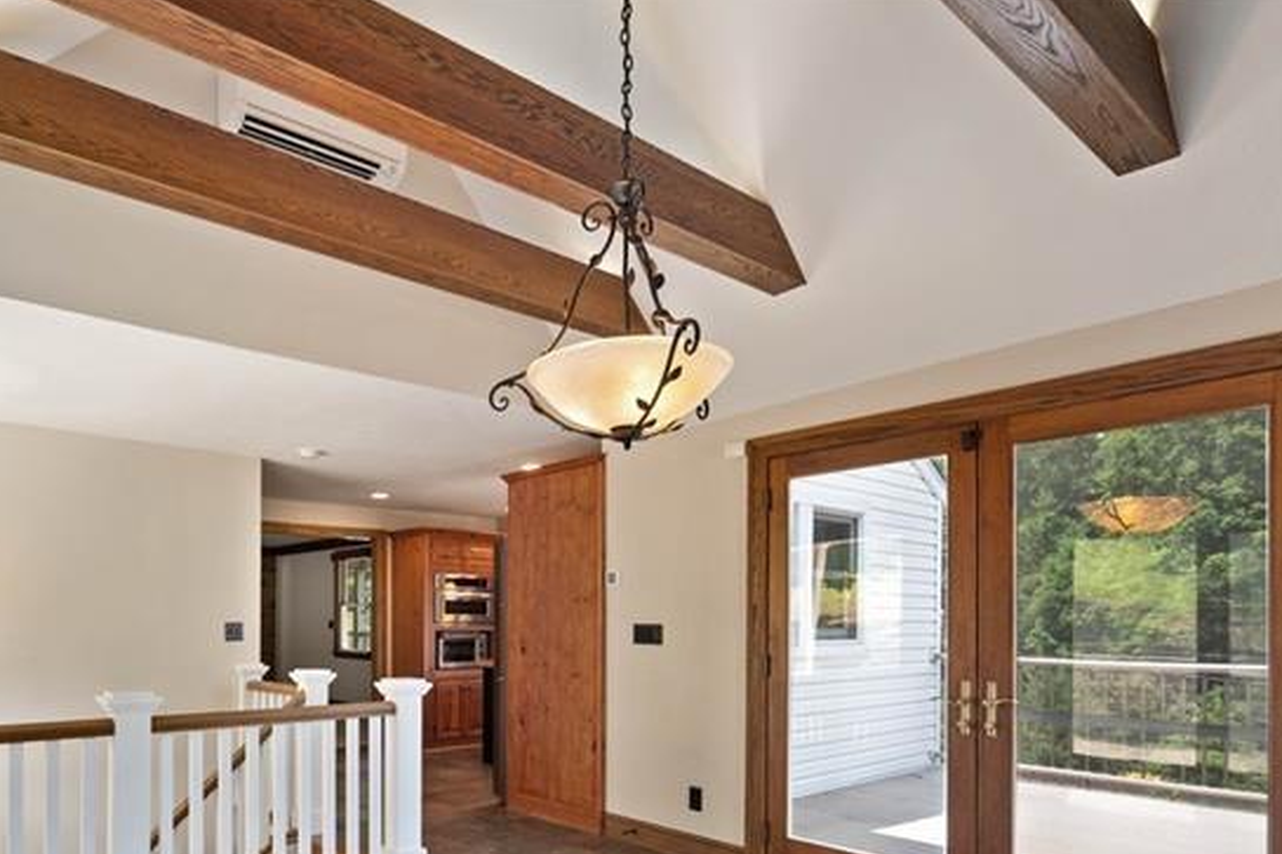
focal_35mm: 22
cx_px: 470
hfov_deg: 77.0
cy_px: 615
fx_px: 783
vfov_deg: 55.1
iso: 125
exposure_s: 1/60
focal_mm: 15
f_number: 4
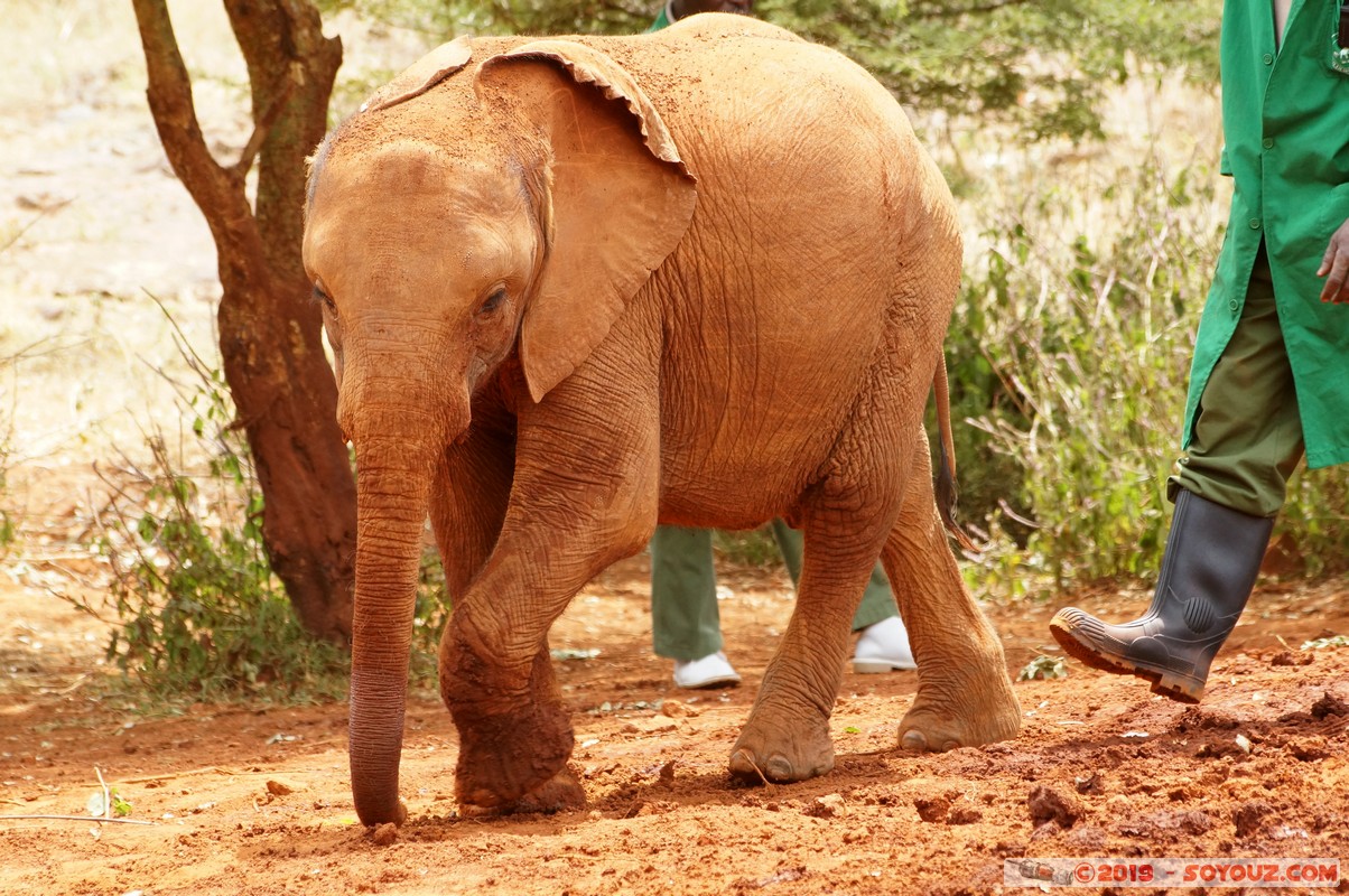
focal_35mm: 285
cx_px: 674
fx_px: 10668
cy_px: 448
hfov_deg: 7.2
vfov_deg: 4.8
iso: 800
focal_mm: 190
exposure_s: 1/400
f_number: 8
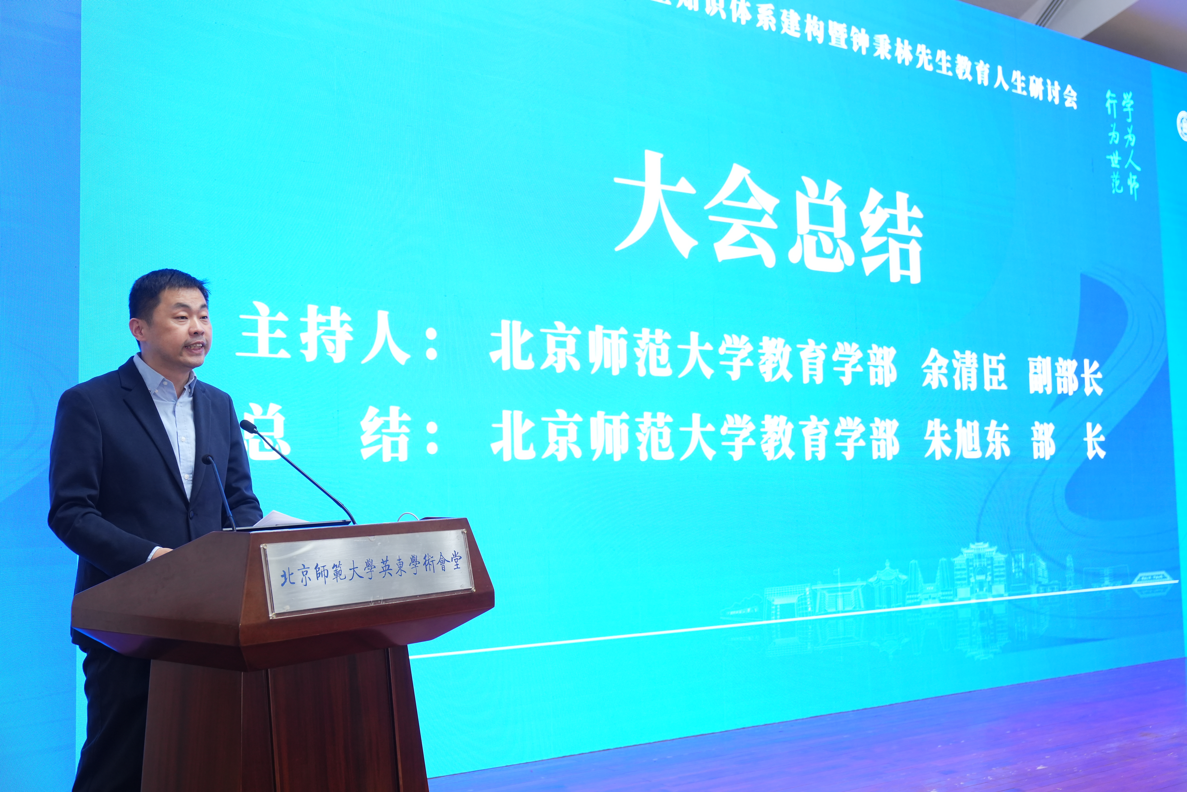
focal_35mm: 39
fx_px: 1286
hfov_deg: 49.6
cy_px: 396
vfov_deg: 34.2
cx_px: 594
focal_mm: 39
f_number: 3.2
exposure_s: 1/125
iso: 1250
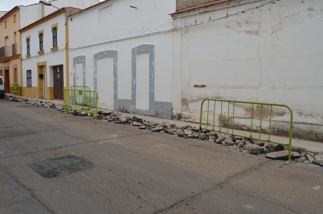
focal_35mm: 27
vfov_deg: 47.7
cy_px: 107
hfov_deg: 67.5
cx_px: 162
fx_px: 242
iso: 200
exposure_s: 1/200
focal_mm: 18
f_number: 7.1
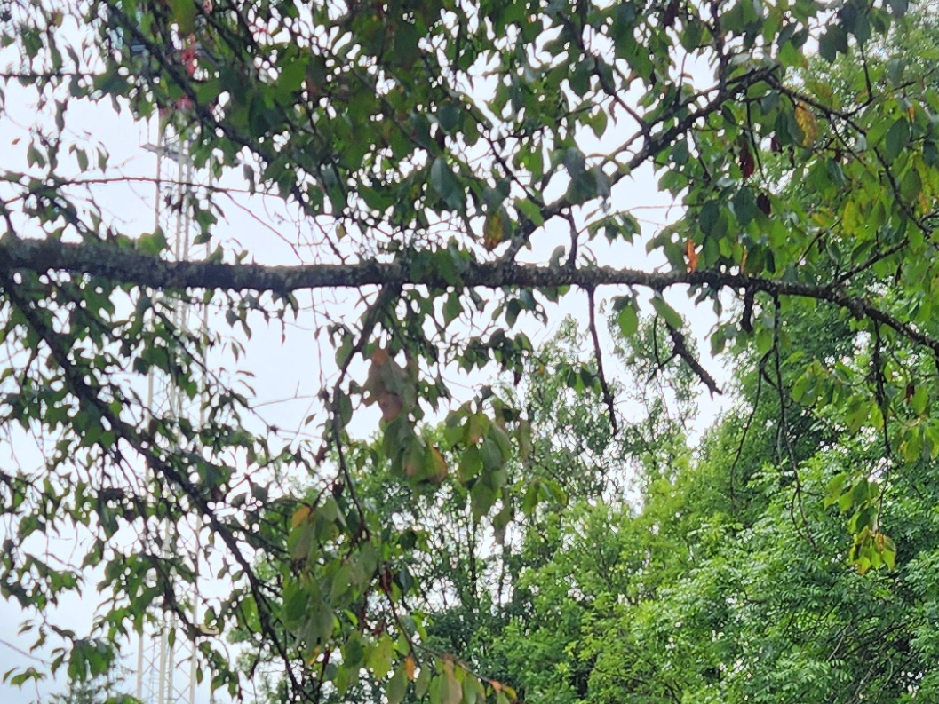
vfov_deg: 16.2
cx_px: 653
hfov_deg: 22.4
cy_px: 891
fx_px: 2360
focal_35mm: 87
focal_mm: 5.4
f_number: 1.8
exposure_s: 1/394
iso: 20
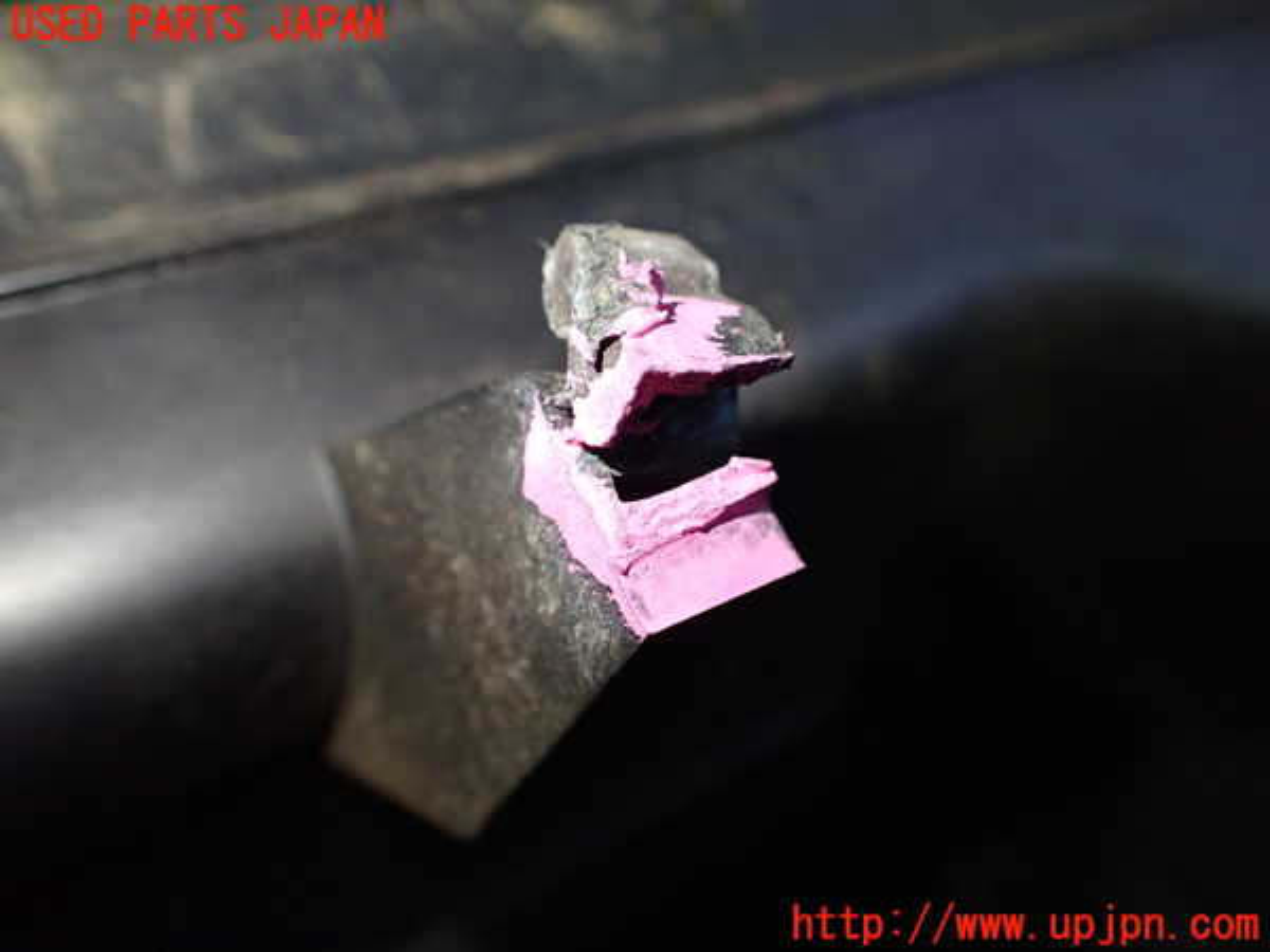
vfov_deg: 46.8
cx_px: 635
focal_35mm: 30
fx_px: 1101
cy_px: 476
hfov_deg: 60.0
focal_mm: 5.4
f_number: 2.3
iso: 400
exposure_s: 1/125
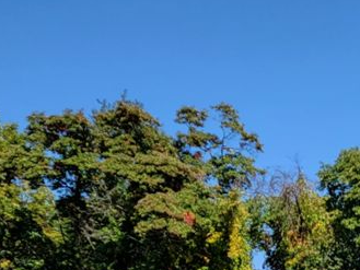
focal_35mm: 102
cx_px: 427
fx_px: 1061
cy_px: 386
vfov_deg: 13.8
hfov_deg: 18.3
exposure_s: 1/871
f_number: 1.8
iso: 16
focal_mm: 6.7
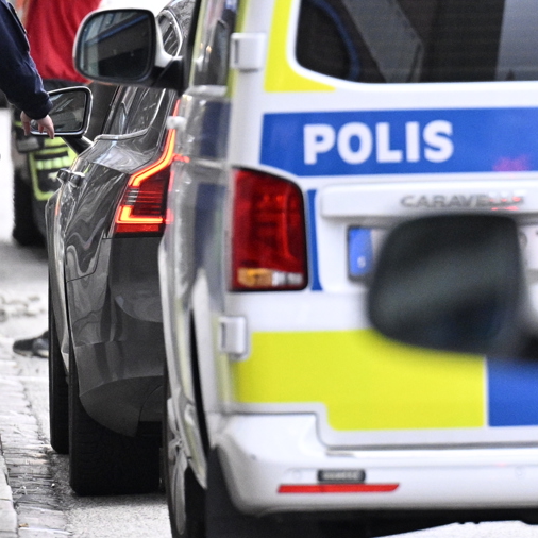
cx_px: 415
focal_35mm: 457
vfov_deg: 3.8
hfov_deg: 3.8
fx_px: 8036
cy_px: 191
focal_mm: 200
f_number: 2.8
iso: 2200
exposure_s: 1/640
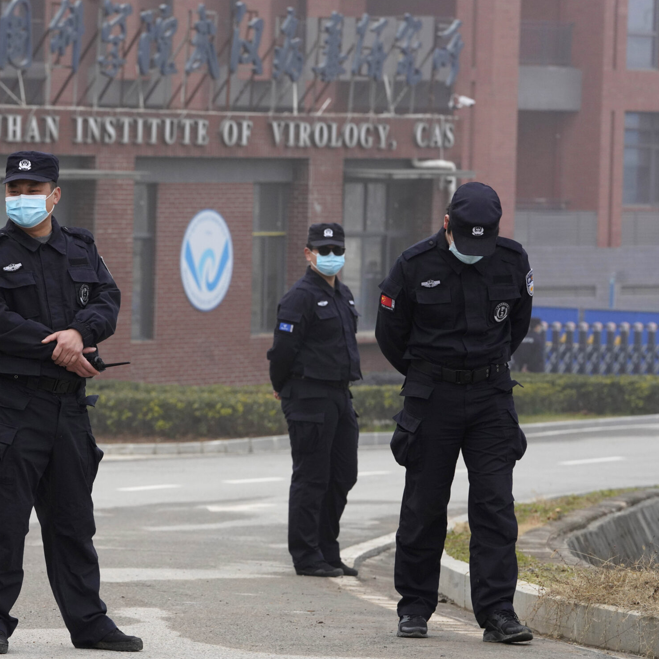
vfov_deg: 8.2
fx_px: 4609
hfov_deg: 8.2
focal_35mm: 214
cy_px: 312
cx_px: 101
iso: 1000
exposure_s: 1/1600
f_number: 8
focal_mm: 146
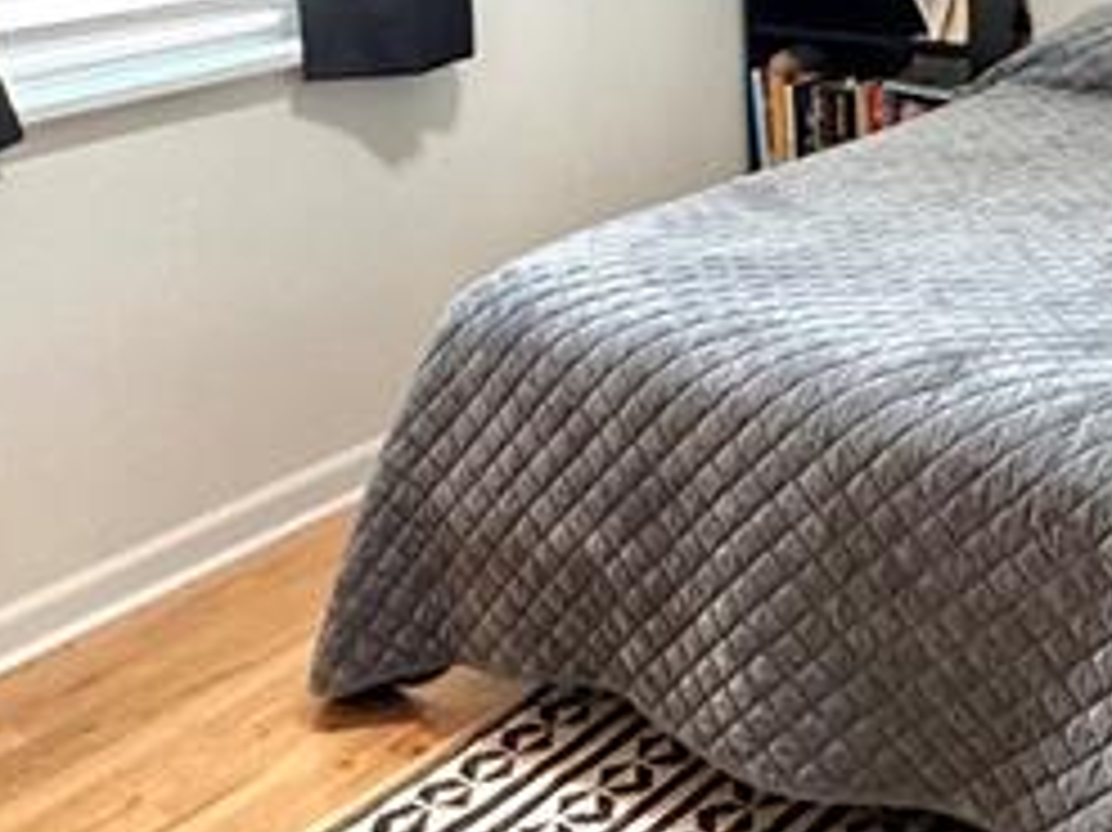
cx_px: 738
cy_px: 11
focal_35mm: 58
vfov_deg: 24.2
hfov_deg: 33.0
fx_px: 1862
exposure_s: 1/120
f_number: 2.2
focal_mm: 2.22
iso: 250
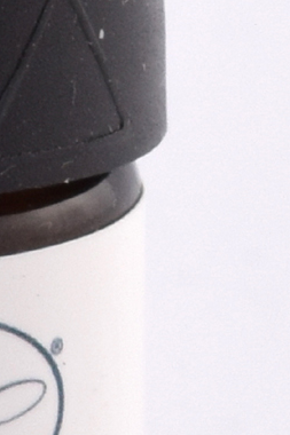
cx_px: -103
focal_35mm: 346
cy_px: 279
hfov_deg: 4.0
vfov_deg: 6.0
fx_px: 4186
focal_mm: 55
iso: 200
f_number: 11
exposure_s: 1/125
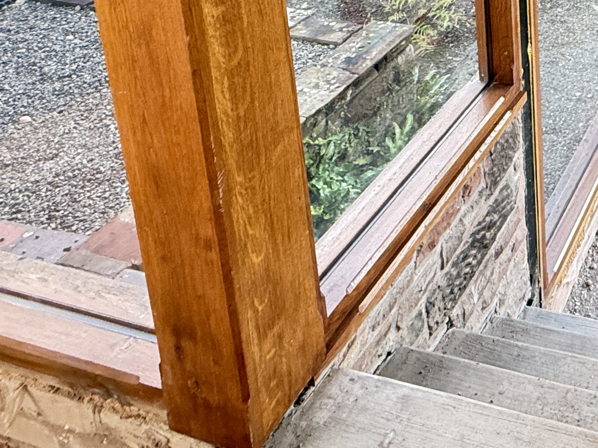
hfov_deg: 37.5
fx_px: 691
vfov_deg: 27.6
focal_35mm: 40
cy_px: -183
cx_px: 687
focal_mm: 2.22
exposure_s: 1/99
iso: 320
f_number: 2.2
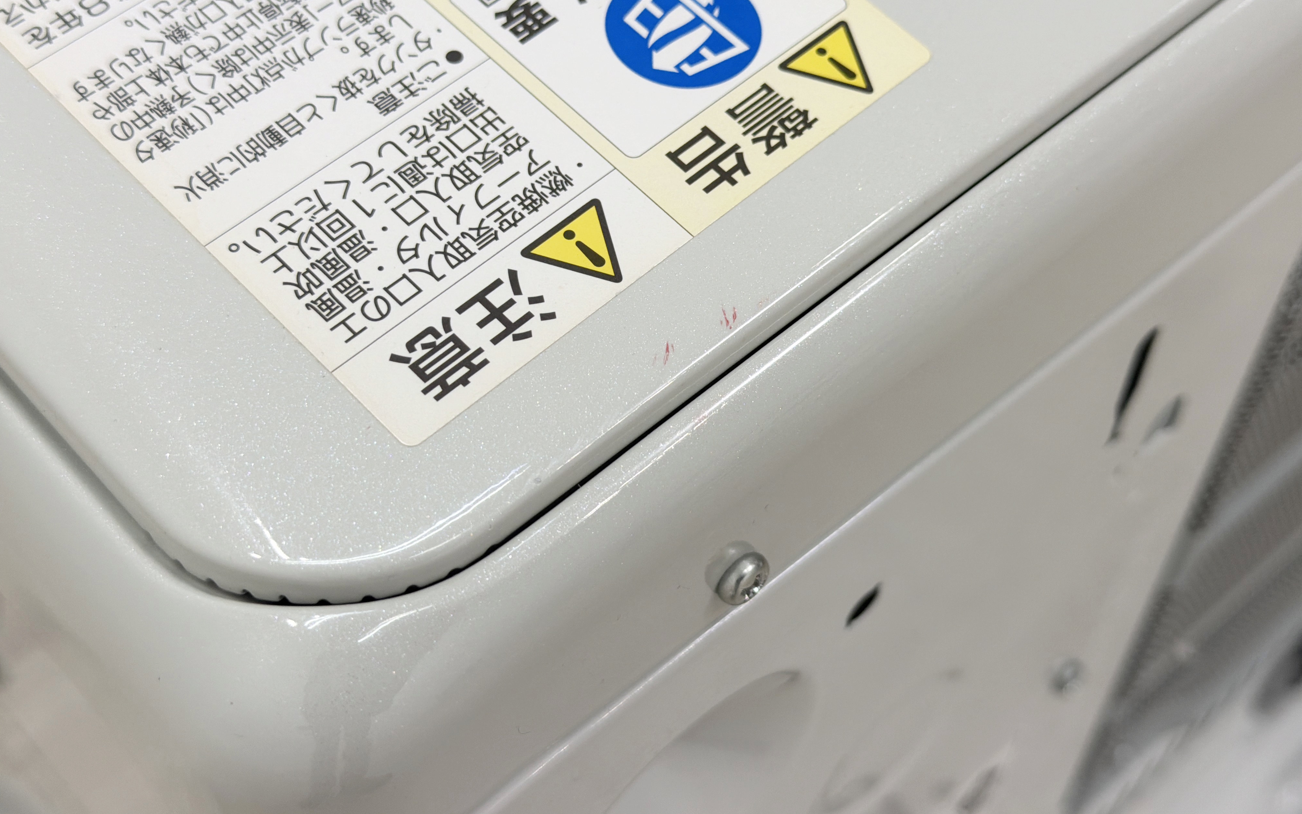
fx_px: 1810
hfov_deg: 39.6
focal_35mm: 51
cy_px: 370
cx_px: 651
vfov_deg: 25.3
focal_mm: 6.76
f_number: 1.78
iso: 50
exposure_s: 1/164
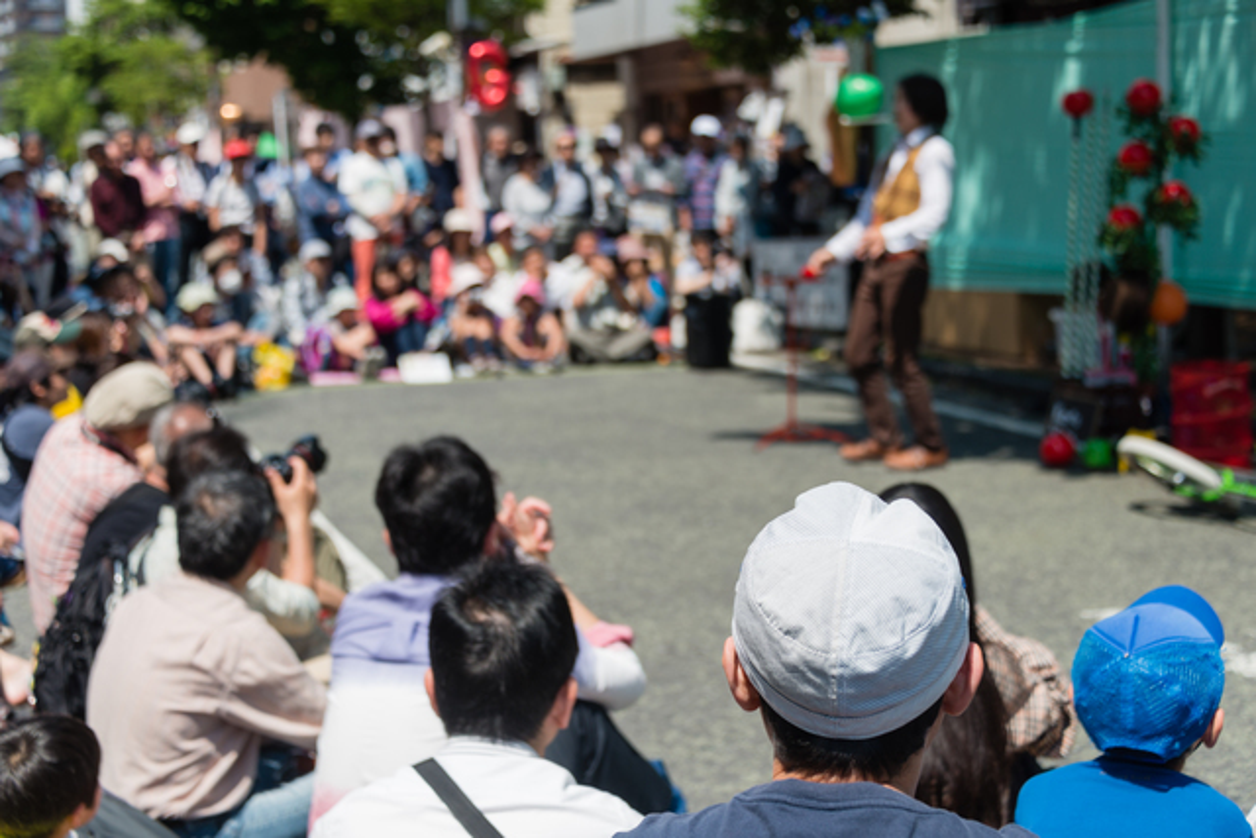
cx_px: 628
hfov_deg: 35.6
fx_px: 1954
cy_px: 419
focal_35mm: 56
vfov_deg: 24.2
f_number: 4.5
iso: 100
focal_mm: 56
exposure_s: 1/1000
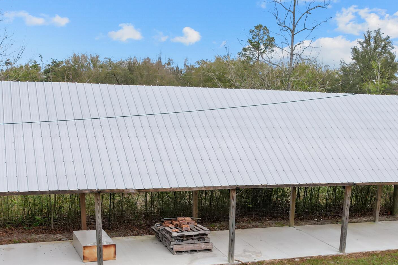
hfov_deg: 41.6
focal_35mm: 47
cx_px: 252
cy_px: 259
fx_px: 520
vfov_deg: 27.2
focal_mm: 8.38
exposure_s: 1/730
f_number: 2.8
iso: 110
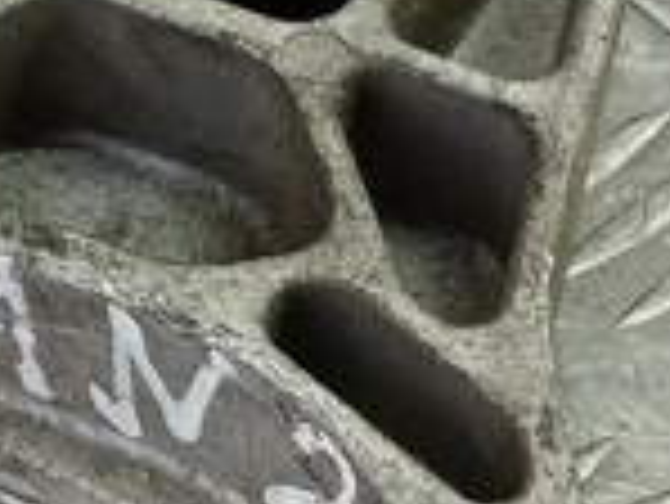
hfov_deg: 11.9
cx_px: -337
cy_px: 4
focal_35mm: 158
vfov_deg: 9.3
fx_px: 3061
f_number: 1.6
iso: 162
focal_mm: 4.11
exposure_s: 1/50
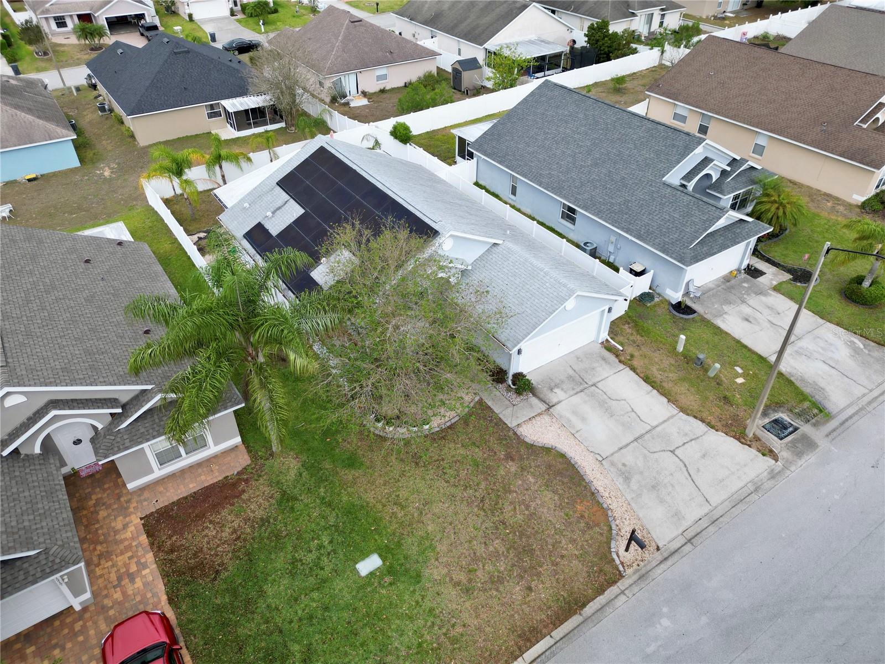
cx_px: 442
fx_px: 614
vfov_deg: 56.8
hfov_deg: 71.6
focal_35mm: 24
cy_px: 332
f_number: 1.7
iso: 100
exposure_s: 1/1500
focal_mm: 6.72
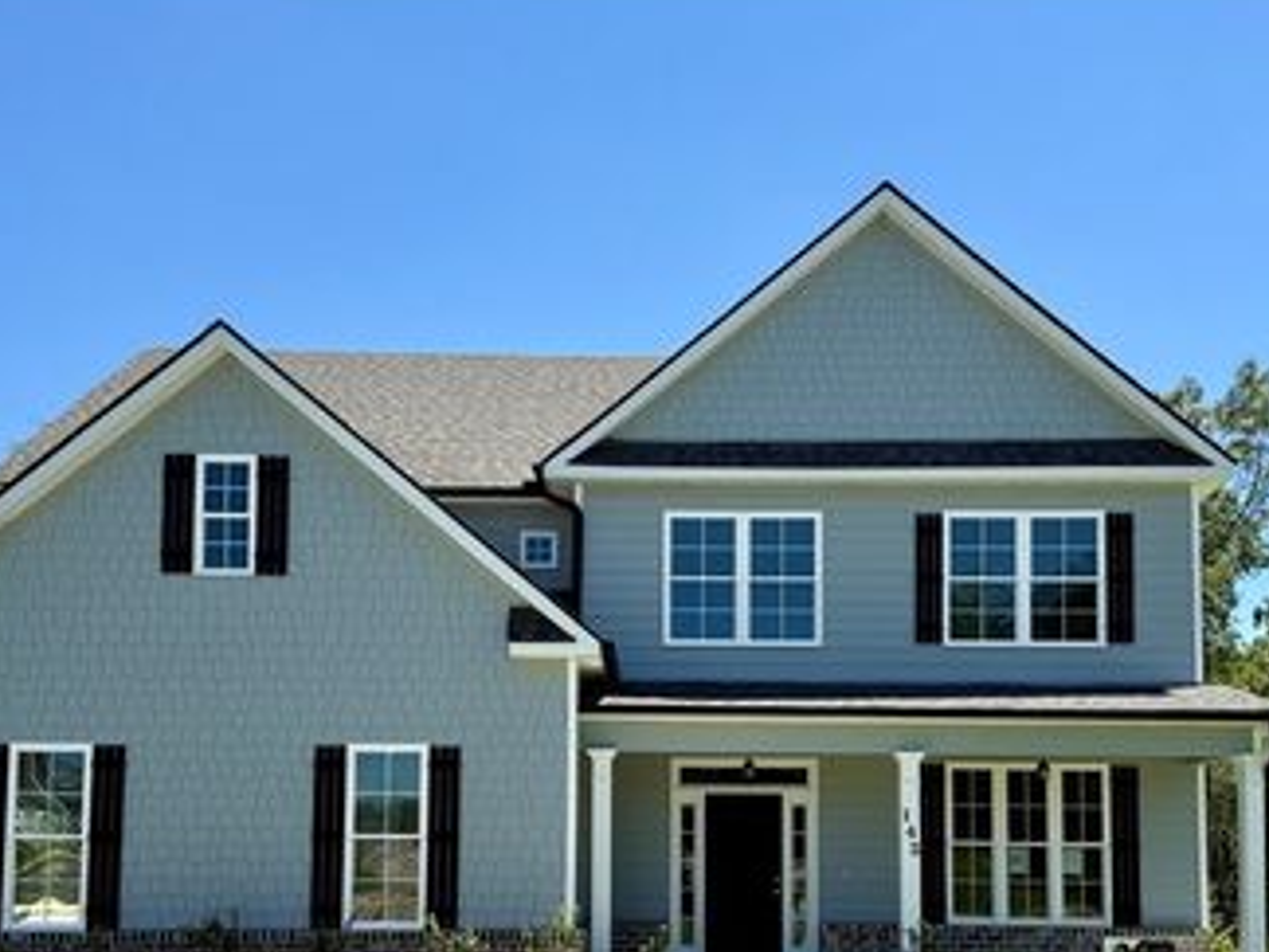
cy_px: 688
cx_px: 631
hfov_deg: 50.1
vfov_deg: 37.9
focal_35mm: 37
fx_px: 1356
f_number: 1.78
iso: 80
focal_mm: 6.76
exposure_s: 1/3425
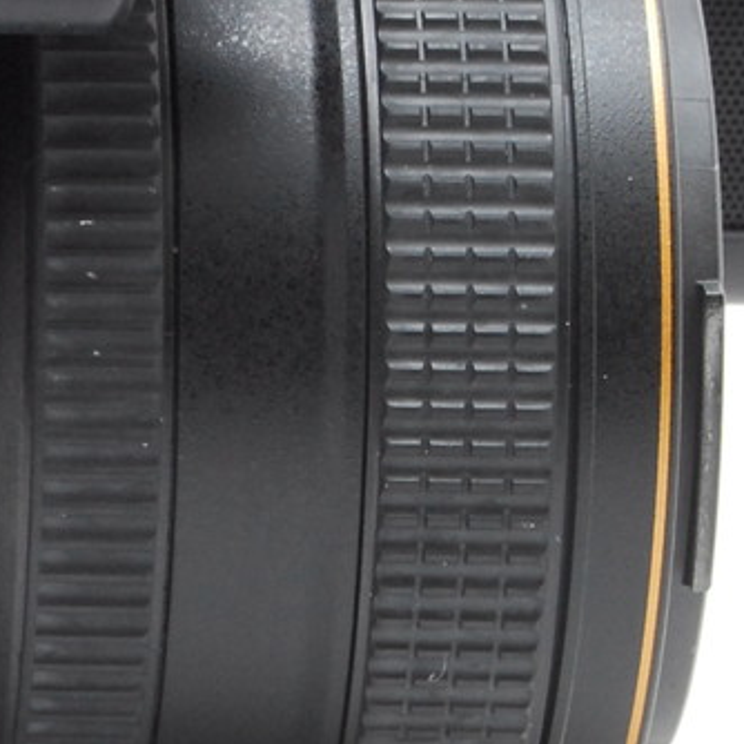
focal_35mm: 336
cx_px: -657
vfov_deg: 5.2
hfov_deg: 5.1
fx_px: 8171
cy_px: 86
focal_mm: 55
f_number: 14
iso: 500
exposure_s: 1/100
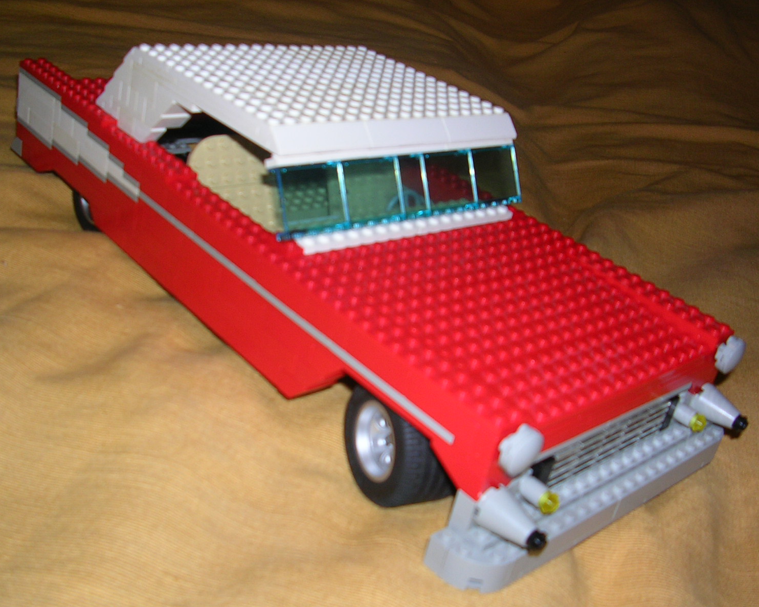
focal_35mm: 40
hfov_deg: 45.8
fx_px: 898
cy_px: 304
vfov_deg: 37.3
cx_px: 385
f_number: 2.8
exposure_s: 1/60.1
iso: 50
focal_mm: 5.8
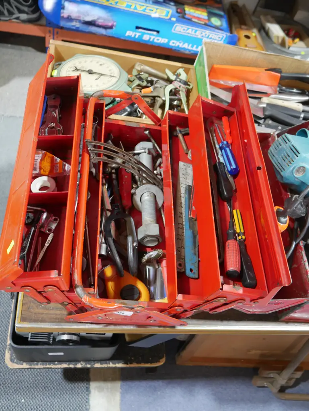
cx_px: 154
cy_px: 206
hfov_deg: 44.2
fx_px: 381
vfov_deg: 56.8
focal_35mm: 32
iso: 1000
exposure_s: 1/60
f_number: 3.6
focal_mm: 16
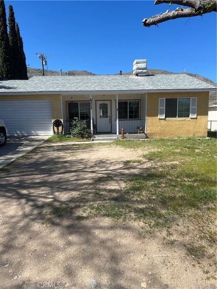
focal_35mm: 26
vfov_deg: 67.3
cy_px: 144
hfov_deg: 53.0
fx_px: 217
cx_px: 108
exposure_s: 1/3704
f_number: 1.5
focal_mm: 5.7
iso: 50
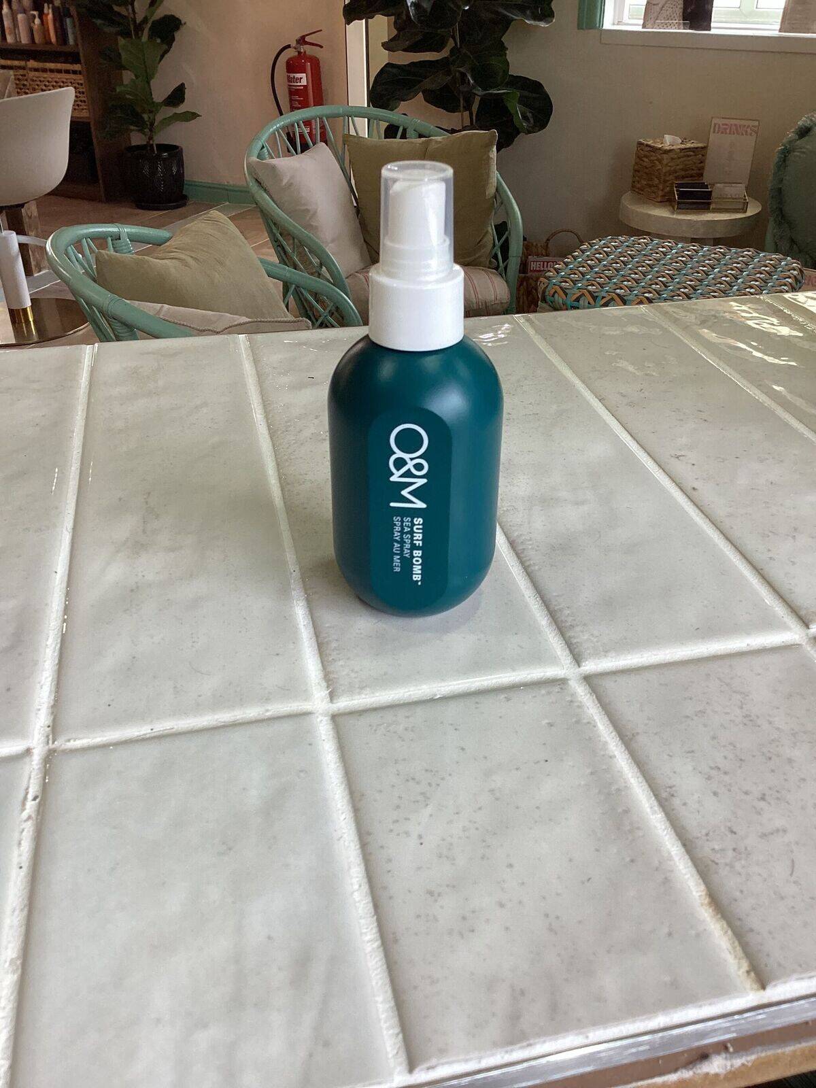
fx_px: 974
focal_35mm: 31
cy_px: 544
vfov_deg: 58.4
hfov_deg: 45.4
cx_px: 408
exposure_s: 1/100
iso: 50
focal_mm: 3.3
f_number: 2.4
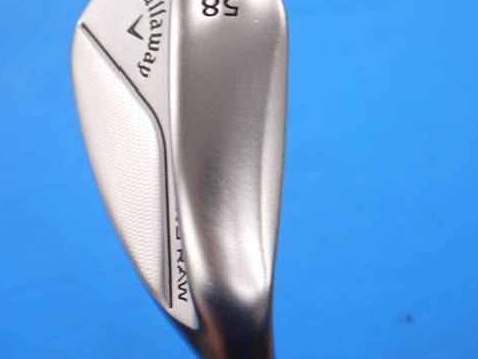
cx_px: 212
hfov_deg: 17.4
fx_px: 1560
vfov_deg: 13.1
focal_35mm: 113
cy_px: 132
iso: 500
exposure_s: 1/80
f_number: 5.6
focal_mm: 42
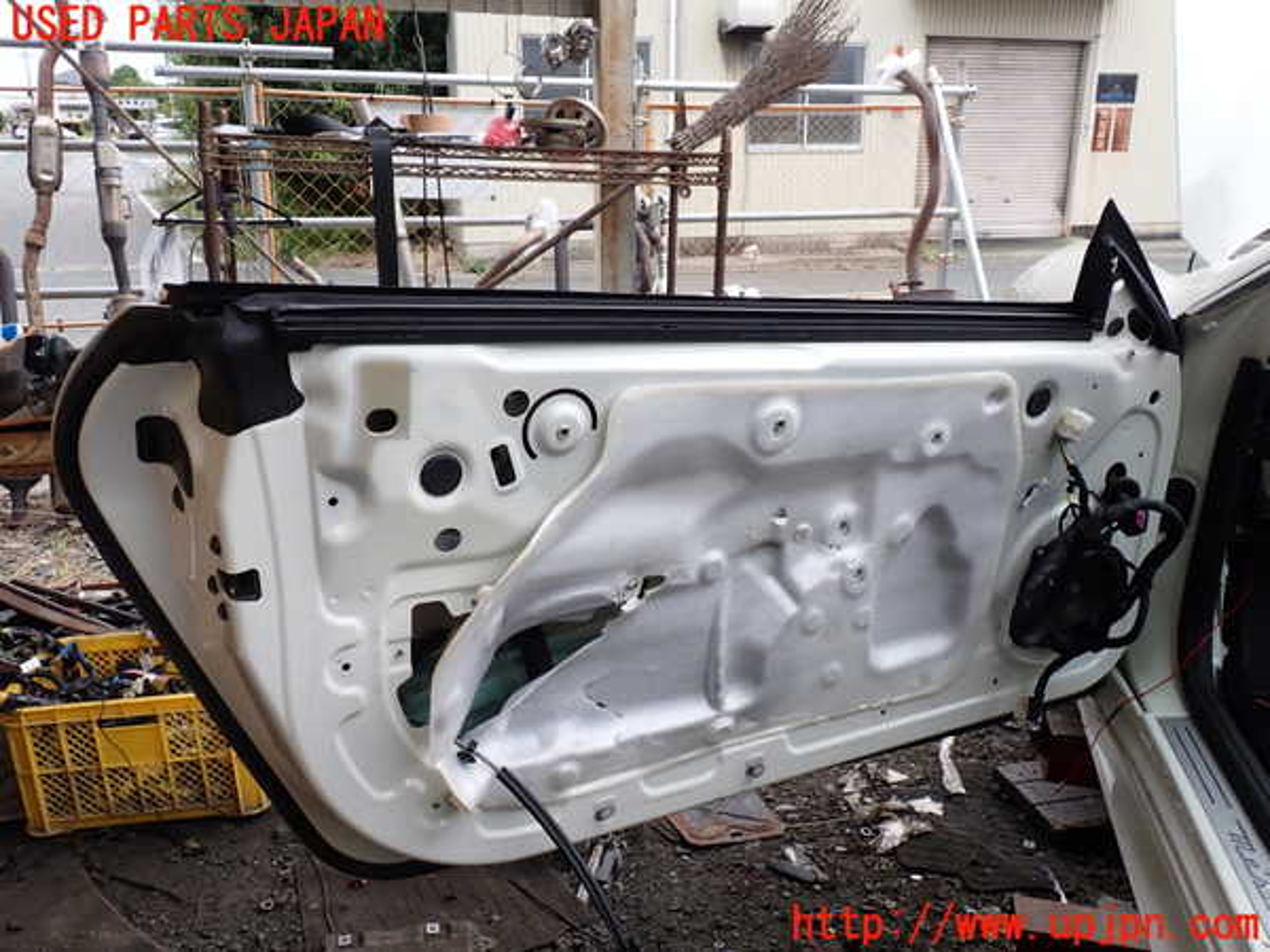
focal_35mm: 30
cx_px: 635
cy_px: 476
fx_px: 1101
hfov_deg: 60.0
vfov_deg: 46.8
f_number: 3.2
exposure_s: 1/250
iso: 100
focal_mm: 5.4
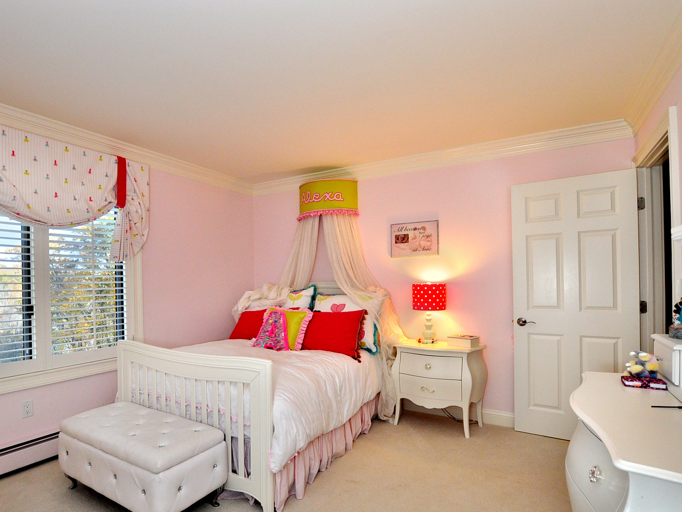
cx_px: 302
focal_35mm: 18
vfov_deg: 71.5
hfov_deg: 87.4
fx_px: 355
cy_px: 279
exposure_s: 1/125
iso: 640
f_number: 5.6
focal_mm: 10
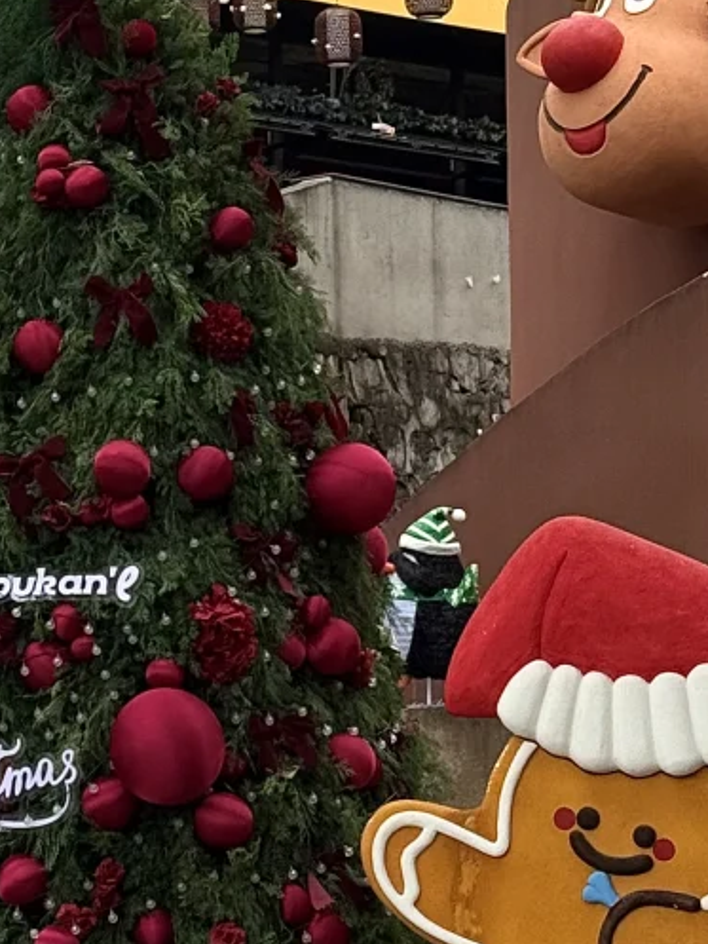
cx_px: 27
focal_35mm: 139
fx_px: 3789
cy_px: 125
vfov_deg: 14.1
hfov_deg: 10.6
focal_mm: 6.76
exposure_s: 1/1543
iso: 100
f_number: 1.78
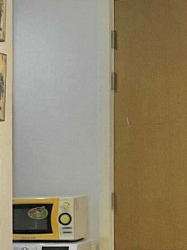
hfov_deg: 9.9
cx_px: -235
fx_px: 973
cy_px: 273
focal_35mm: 135
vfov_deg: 14.3
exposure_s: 1/50
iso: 160
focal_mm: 6.86
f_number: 1.78
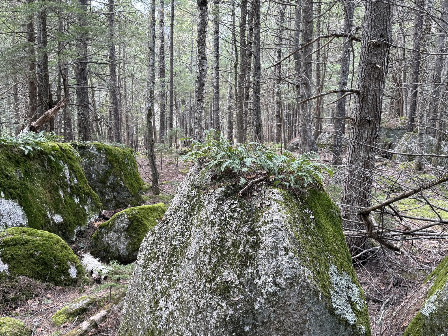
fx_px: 466
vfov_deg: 39.6
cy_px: 194
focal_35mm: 36
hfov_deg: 51.3
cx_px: 217
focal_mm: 6.76
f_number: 1.78
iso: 125
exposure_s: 1/121
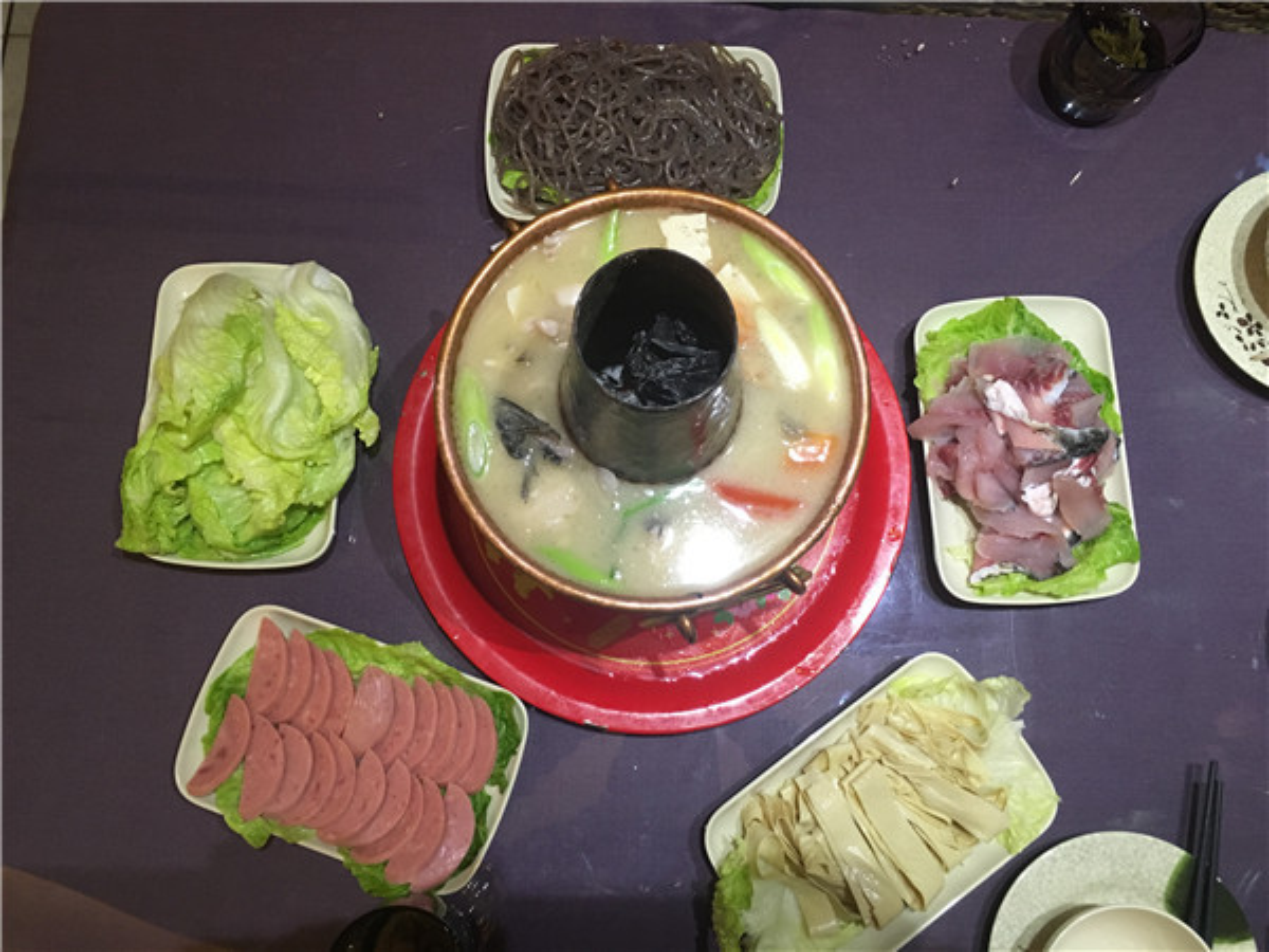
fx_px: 1063
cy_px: 476
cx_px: 634
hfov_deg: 61.7
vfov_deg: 48.2
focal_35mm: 29
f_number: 2.2
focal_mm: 4.15
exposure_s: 1/33
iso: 250
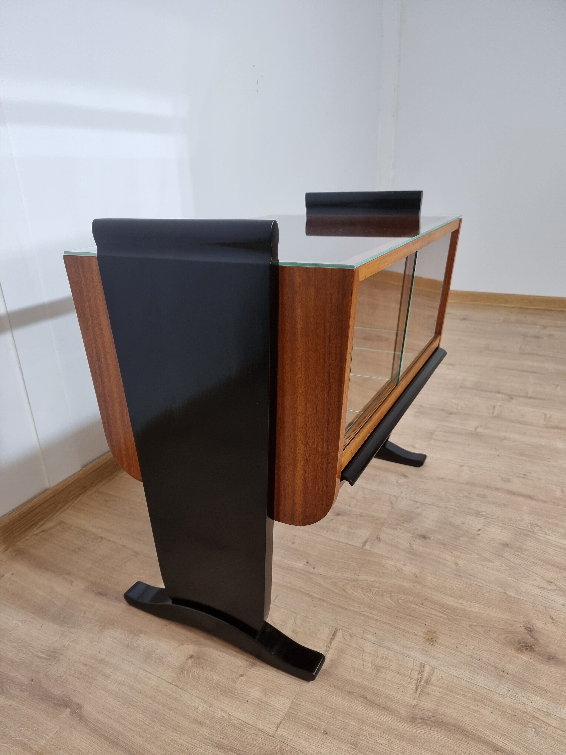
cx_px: 283
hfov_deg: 56.8
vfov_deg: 71.6
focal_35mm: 24
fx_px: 523
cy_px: 378
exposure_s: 1/100
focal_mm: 6.7
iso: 64
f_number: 1.8
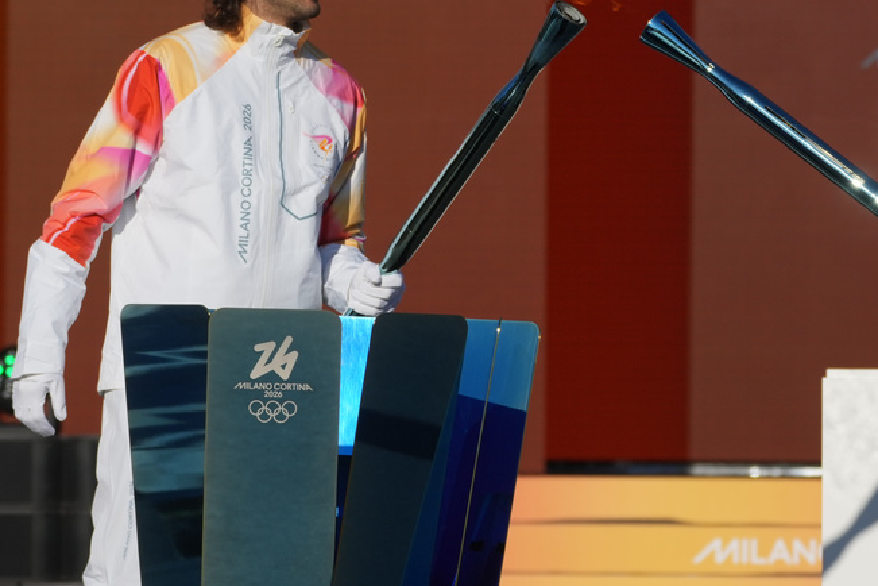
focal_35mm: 291
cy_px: 171
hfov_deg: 7.1
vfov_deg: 4.7
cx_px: 676
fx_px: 7097
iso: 320
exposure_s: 1/3200
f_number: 6.3
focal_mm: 185
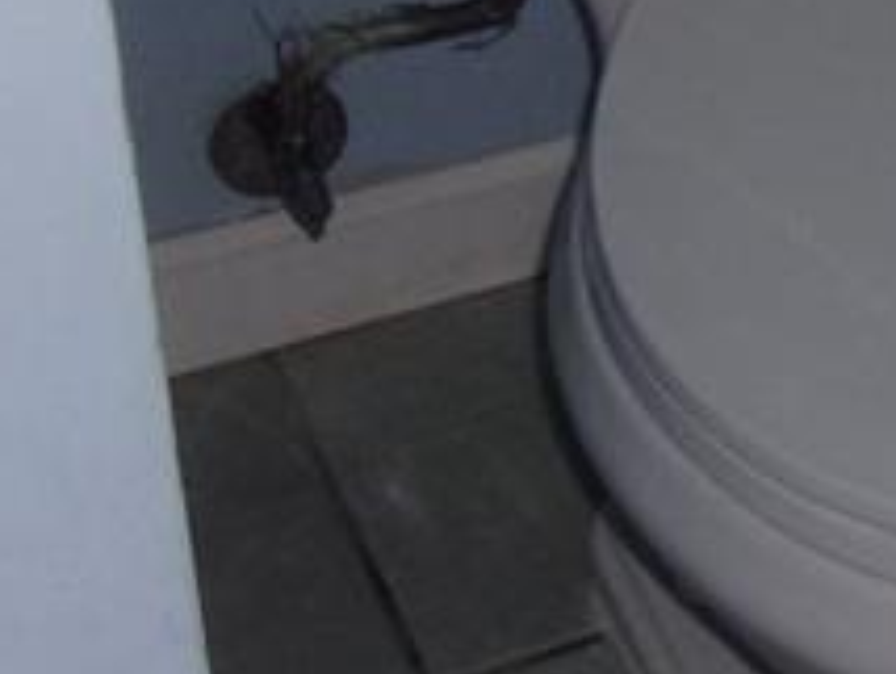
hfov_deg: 14.3
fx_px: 3343
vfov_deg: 11.3
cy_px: -92
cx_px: 1352
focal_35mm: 129
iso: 200
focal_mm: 4.9
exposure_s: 1/34
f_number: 3
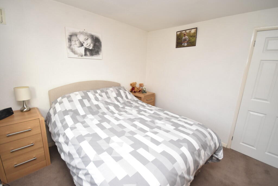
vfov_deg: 77.3
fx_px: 116
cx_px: 139
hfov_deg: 100.4
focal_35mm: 15
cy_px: 93
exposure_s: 1/160
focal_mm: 10
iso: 800
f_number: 4.5
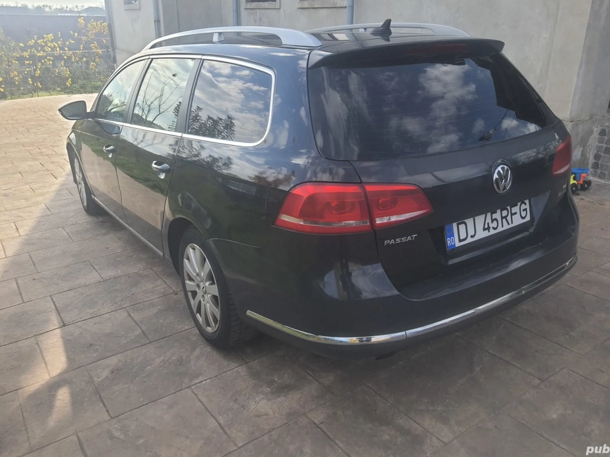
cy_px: 212
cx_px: 326
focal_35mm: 28
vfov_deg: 49.7
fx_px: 493
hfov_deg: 63.4
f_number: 1.7
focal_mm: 4.32
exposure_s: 1/782
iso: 50
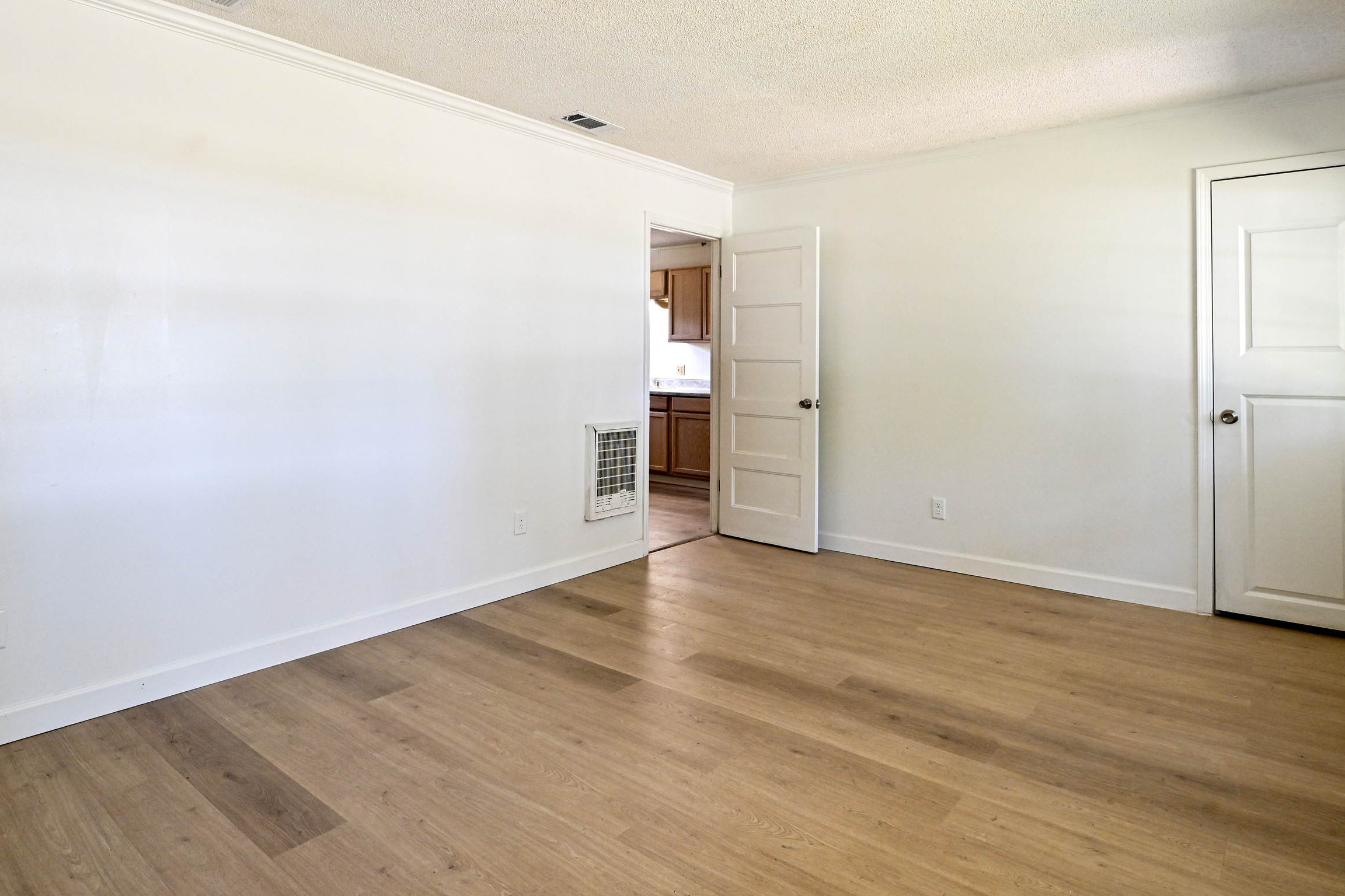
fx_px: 772
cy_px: 348
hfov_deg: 82.1
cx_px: 689
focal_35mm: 21
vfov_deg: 59.7
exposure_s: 1/50
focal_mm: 15.5
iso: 1250
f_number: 8
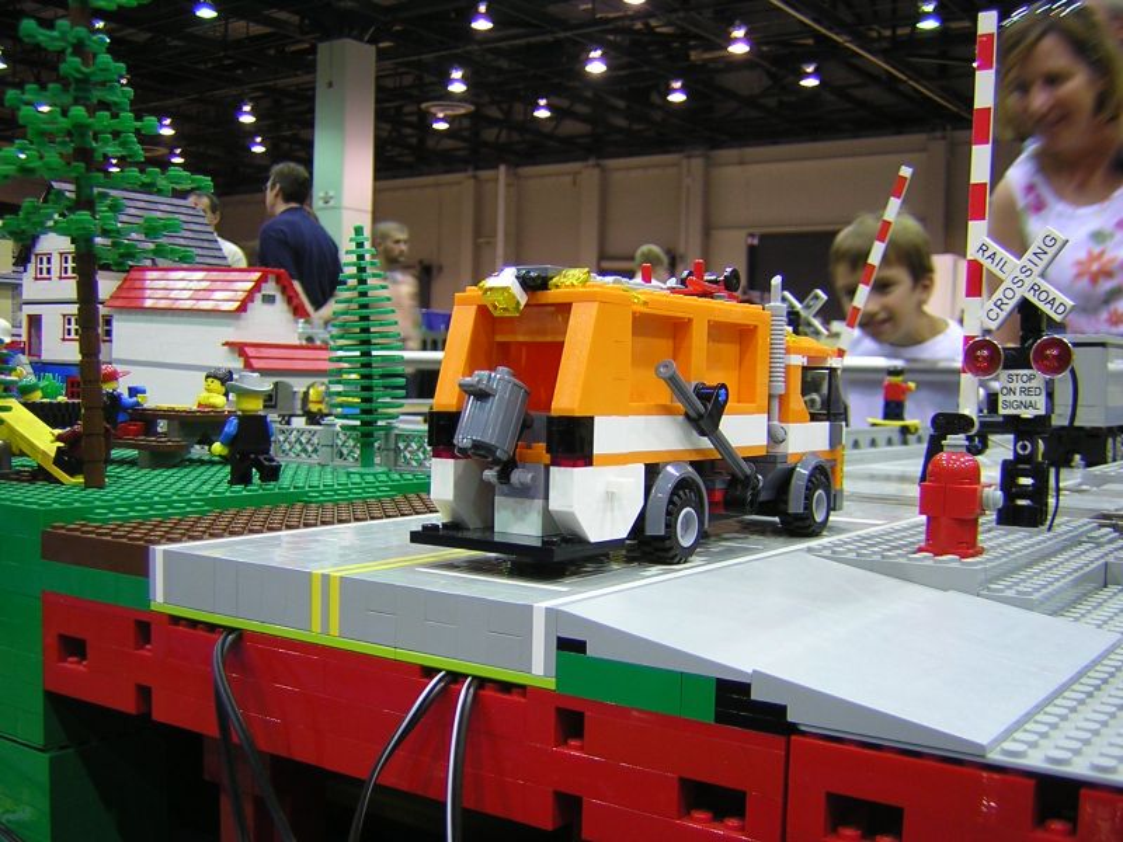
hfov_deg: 51.4
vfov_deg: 39.7
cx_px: 562
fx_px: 1168
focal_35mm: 36
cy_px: 421
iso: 100
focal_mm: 4.7
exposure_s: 1/4.7
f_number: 2.6
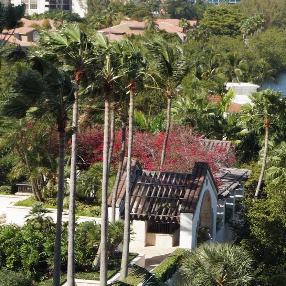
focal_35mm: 135
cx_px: 205
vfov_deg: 12.9
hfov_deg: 12.9
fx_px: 1260
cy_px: 135
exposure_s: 1/125
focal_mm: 55
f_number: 11
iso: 100
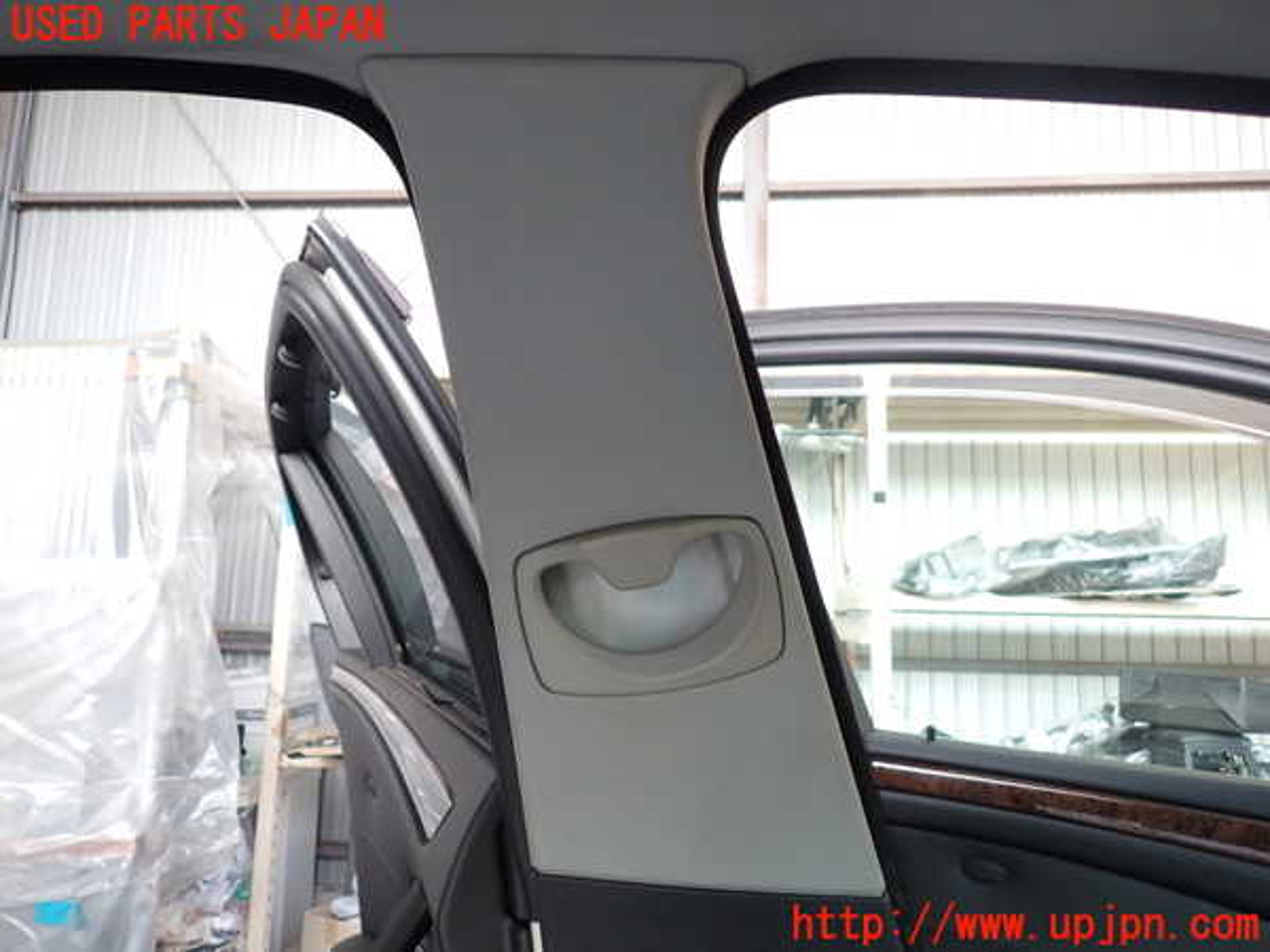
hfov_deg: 69.4
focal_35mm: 25
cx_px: 635
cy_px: 476
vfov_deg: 54.9
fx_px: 917
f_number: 2
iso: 100
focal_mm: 4.5
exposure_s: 1/60
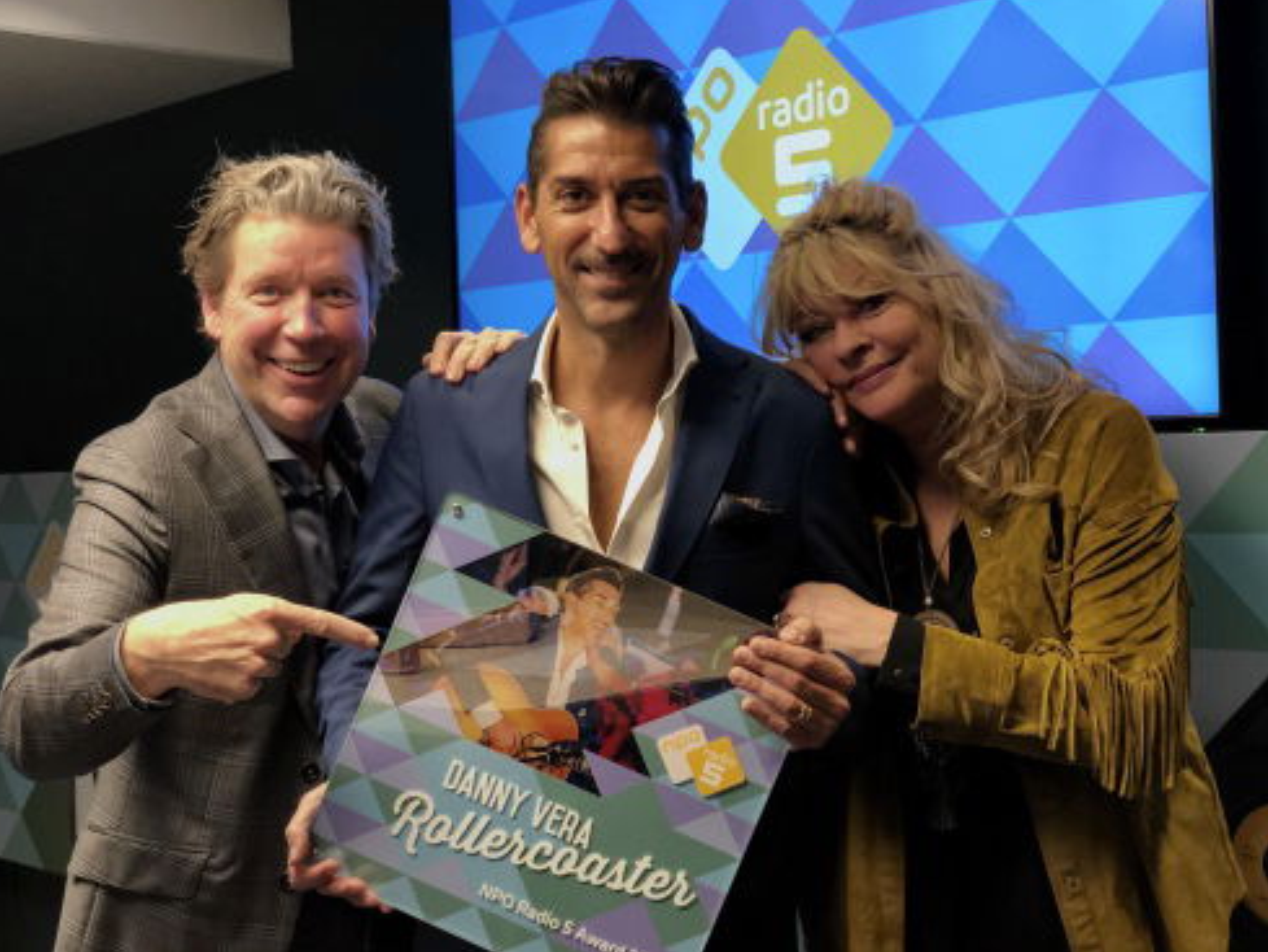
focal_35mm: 53
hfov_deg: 36.2
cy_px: 471
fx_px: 1942
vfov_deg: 27.5
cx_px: 630
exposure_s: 1/40
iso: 100
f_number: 2.4
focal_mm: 6
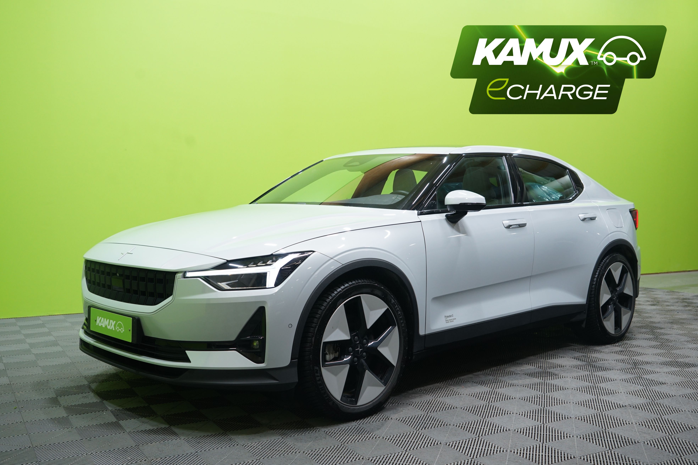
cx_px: 349
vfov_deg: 36.9
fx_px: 698
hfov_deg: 53.1
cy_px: 232
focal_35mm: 36
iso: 800
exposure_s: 1/20
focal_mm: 36
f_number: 5.6
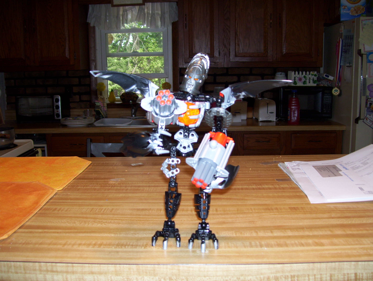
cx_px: 186
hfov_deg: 51.3
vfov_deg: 39.7
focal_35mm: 36
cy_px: 140
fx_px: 388
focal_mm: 6
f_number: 2.7
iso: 80
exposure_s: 1/60
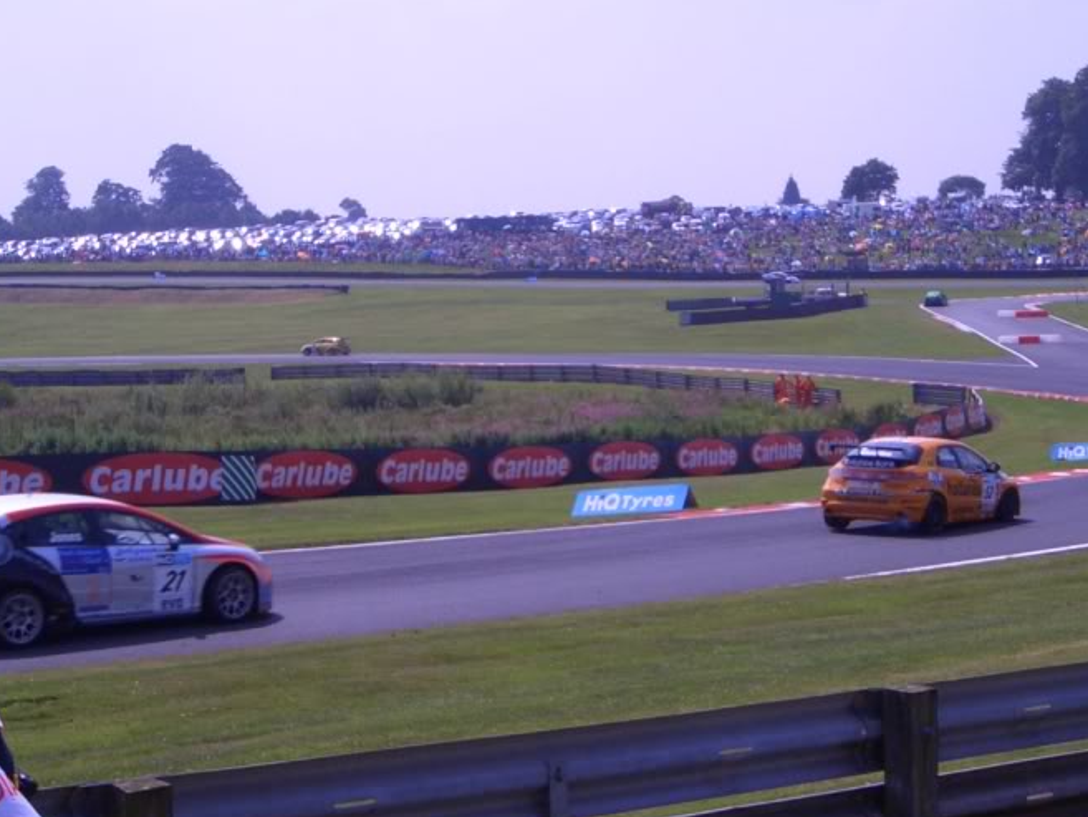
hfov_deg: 28.9
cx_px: 616
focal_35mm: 67
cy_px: 469
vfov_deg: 21.9
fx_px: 2106
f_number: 4.3
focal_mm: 5.7
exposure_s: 1/640
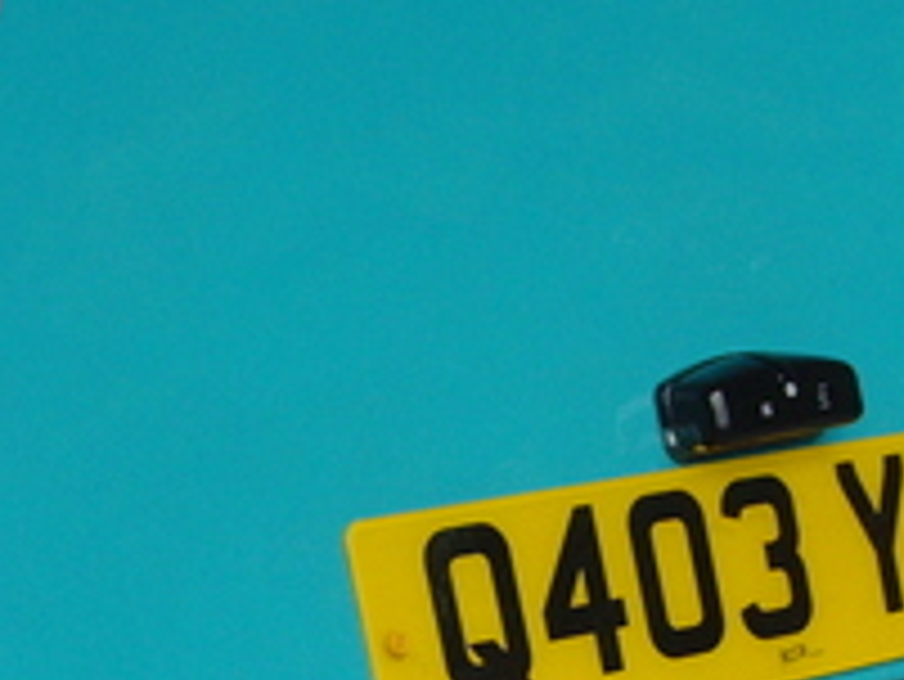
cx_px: 351
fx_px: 3240
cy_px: 685
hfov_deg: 15.9
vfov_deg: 11.8
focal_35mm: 124
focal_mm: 6.6
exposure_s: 1/20
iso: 200
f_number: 3.5
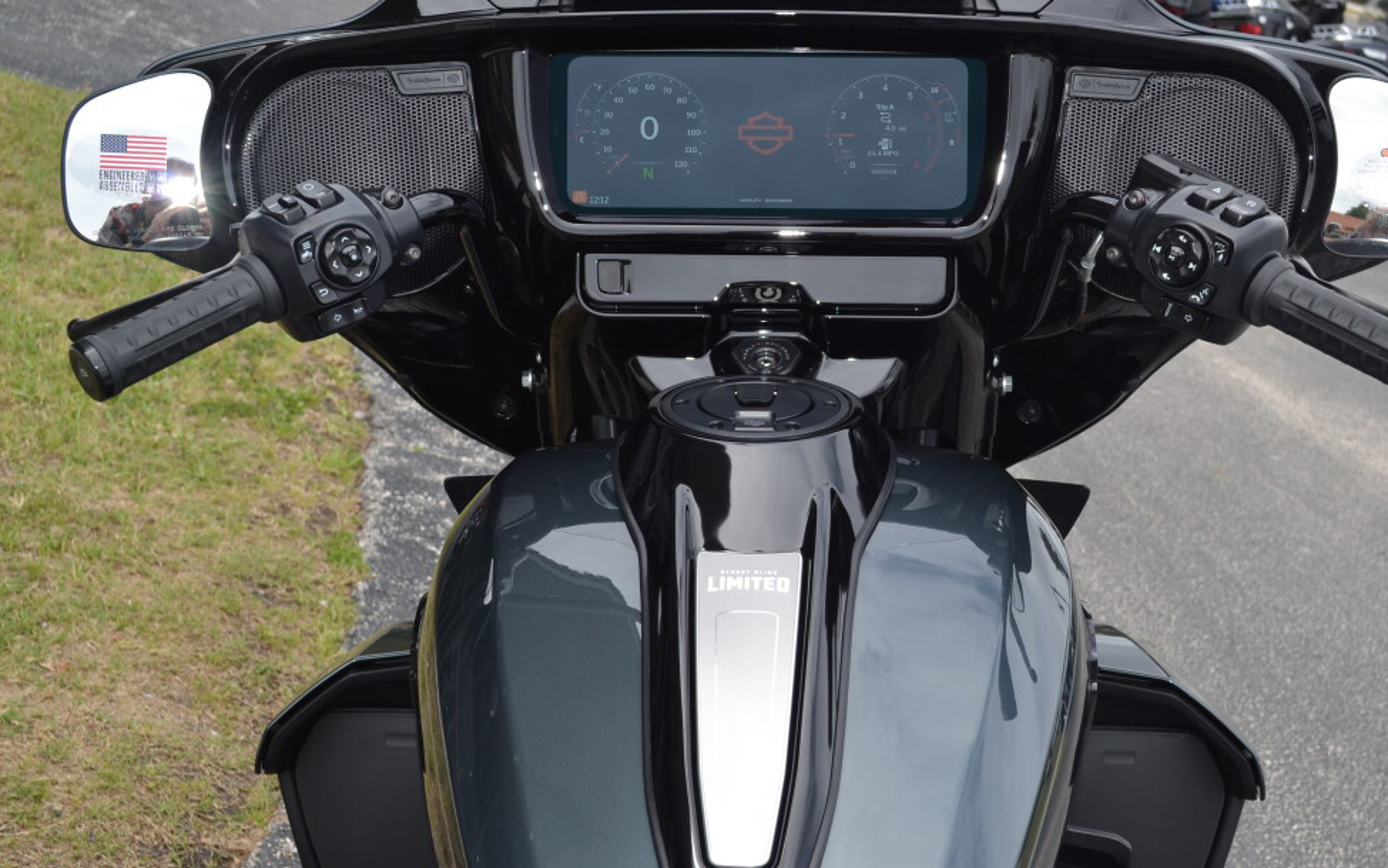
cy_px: 432
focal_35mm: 55
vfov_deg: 23.7
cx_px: 771
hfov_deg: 37.1
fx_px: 2067
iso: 100
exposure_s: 1/200
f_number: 7.1
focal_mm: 29
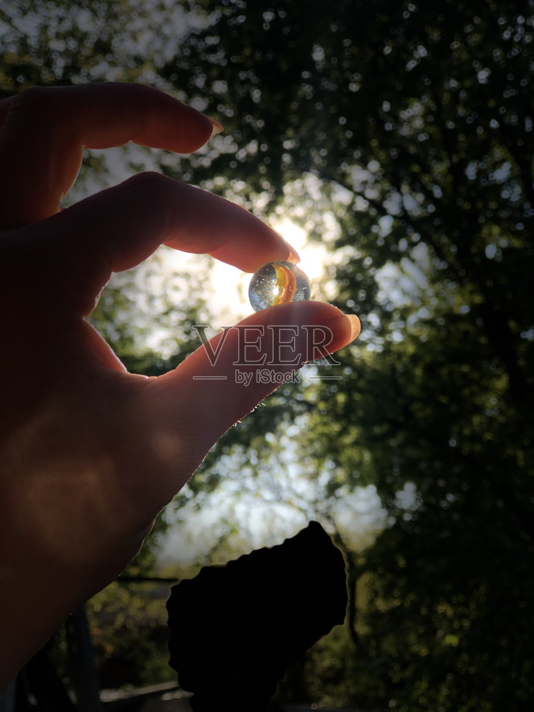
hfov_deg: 25.7
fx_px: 1172
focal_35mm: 57
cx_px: 267
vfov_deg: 33.8
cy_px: 356
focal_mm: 6.6
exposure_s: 1/440
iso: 20
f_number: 2.8
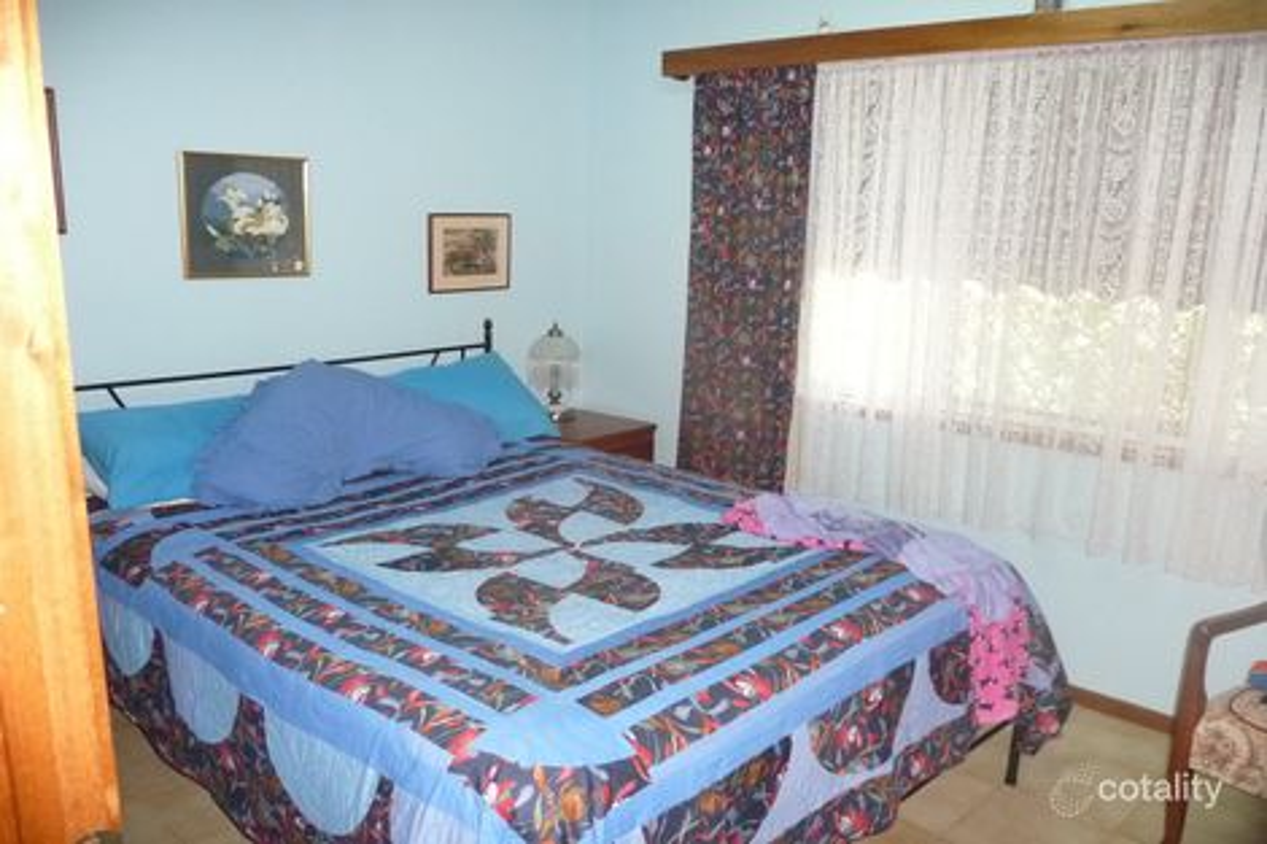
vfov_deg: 46.4
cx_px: 634
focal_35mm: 28
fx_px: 985
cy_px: 422
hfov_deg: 65.5
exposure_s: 1/30
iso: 500
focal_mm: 4.7
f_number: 3.3
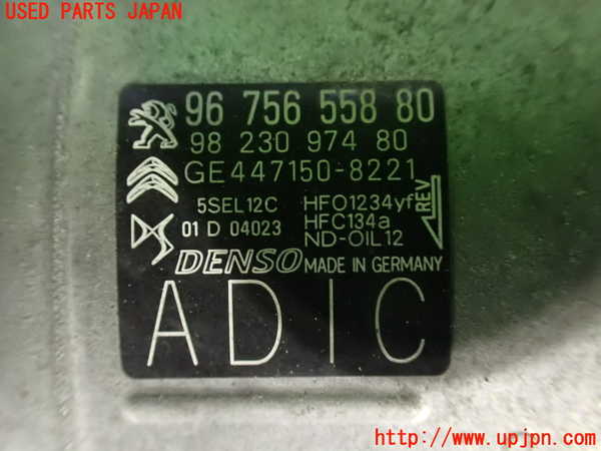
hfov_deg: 60.0
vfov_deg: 46.8
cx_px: 300
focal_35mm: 30
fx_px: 521
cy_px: 226
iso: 1600
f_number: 2.3
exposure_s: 1/8
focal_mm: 5.4
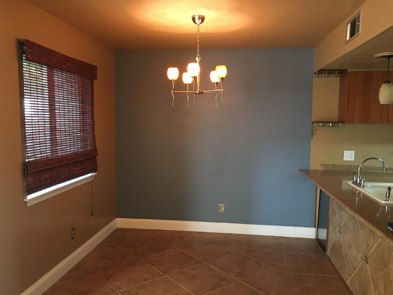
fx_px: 329
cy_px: 148
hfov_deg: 61.7
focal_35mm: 29
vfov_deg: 48.2
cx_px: 196
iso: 200
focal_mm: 4.15
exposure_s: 1/30
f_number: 2.2
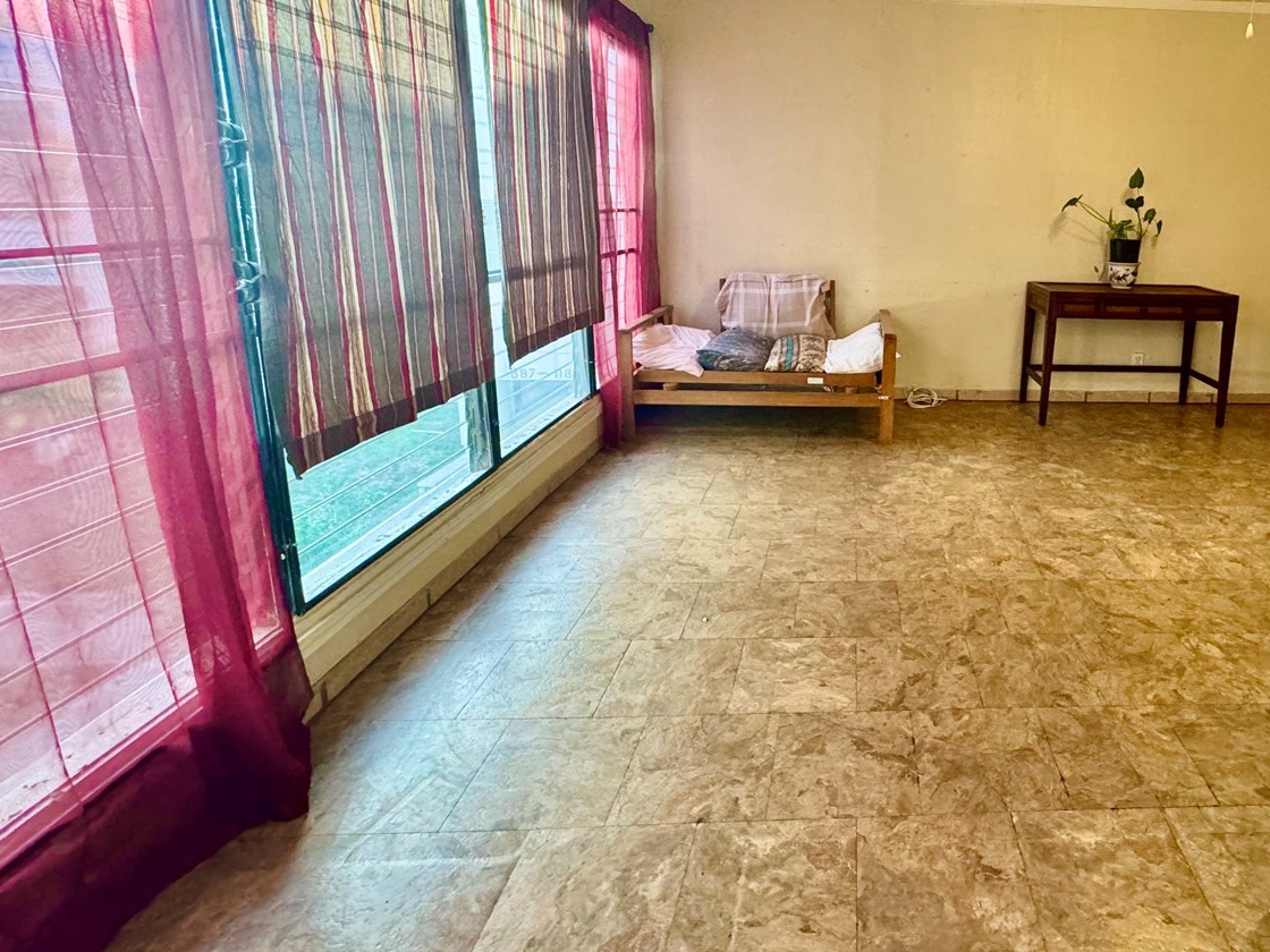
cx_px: 904
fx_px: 734
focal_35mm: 20
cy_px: 345
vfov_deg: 64.8
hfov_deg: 77.5
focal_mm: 2.22
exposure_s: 1/60
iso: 500
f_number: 2.2
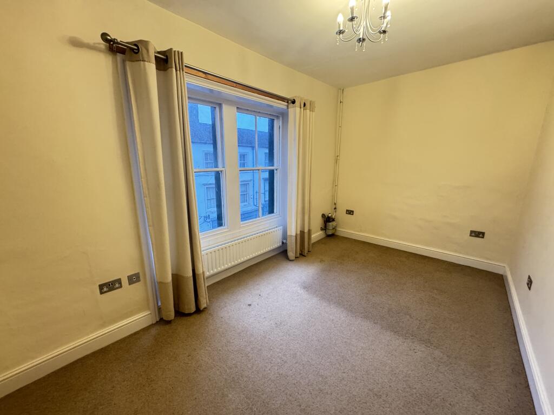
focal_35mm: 14
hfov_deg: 102.1
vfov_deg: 85.7
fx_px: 224
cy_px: 208
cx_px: 277
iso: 400
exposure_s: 1/50
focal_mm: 2.22
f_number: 2.2
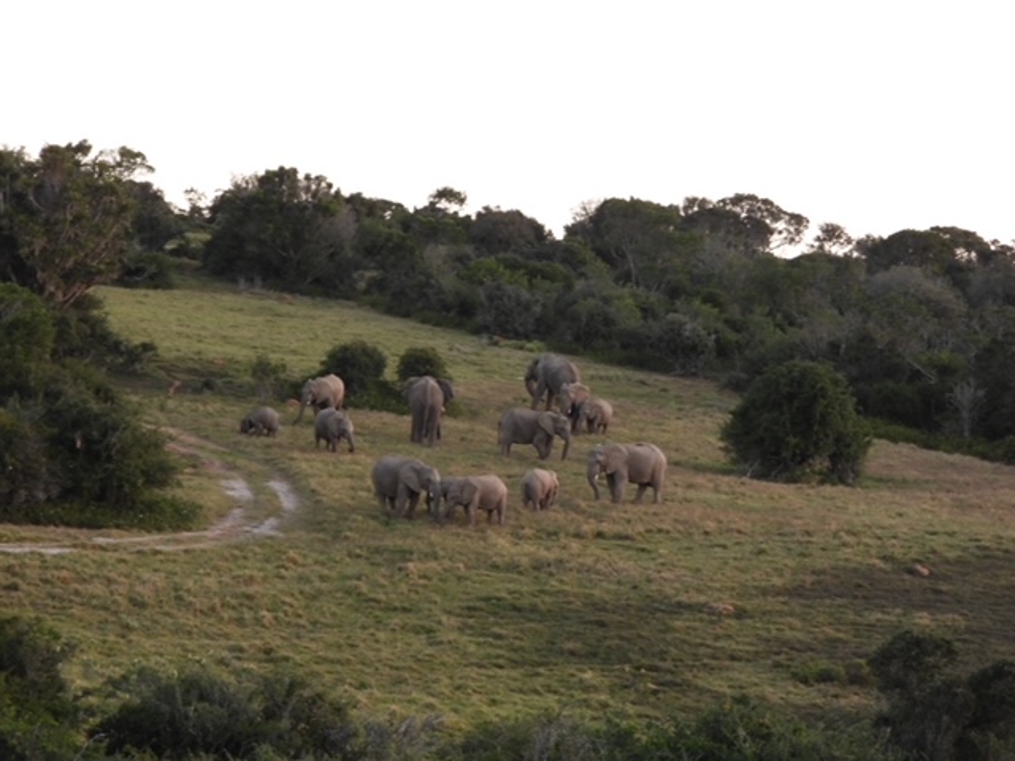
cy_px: 380
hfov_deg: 15.8
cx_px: 508
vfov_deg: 11.9
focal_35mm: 125
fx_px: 3665
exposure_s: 1/60
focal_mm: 22.5
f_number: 4
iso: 280
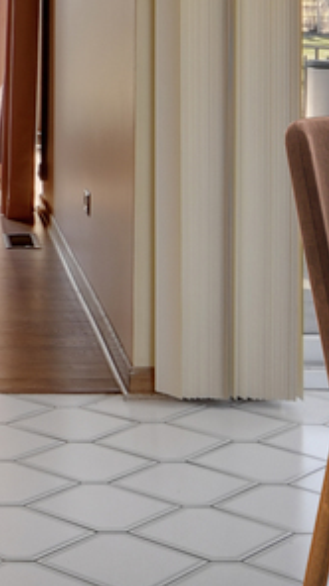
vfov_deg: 22.9
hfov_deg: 13.4
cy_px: -105
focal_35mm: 86
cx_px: -117
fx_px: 1337
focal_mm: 10
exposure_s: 1/2500
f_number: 3.5
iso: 200
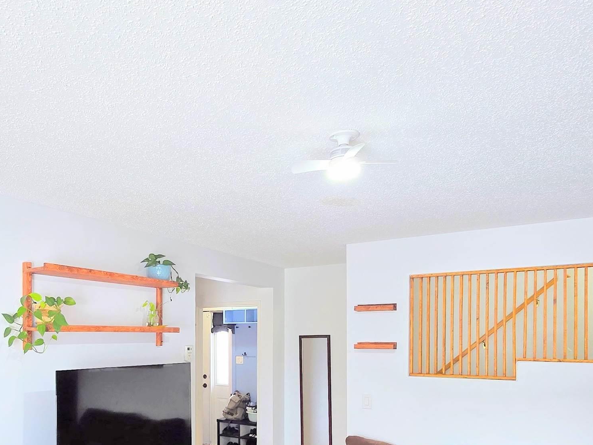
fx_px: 462
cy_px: 334
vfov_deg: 49.3
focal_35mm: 27
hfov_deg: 63.7
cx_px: 198
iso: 160
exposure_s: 1/60
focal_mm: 2.2
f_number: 2.2
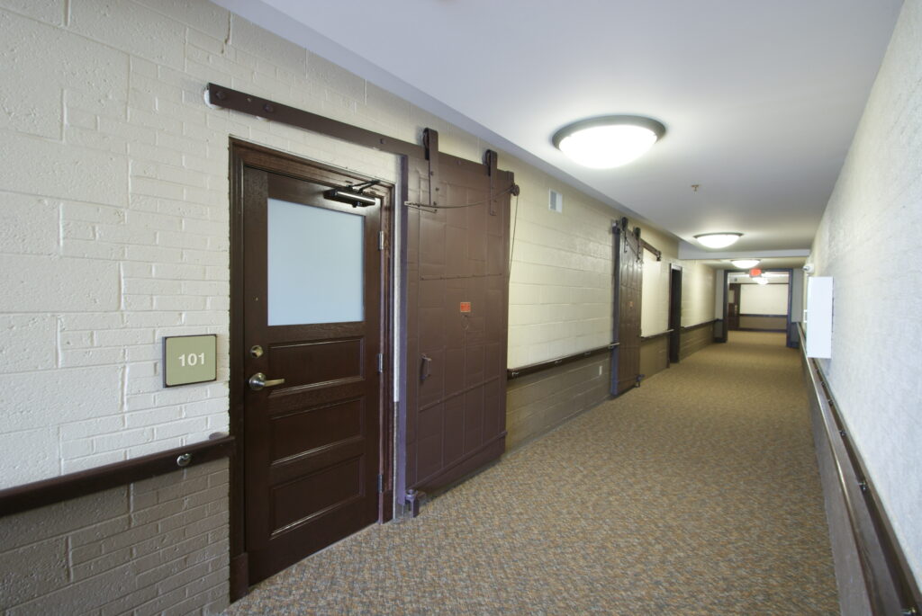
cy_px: 308
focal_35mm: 16
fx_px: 423
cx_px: 461
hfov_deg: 94.9
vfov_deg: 72.2
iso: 200
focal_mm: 11
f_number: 5.6
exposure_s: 1/2
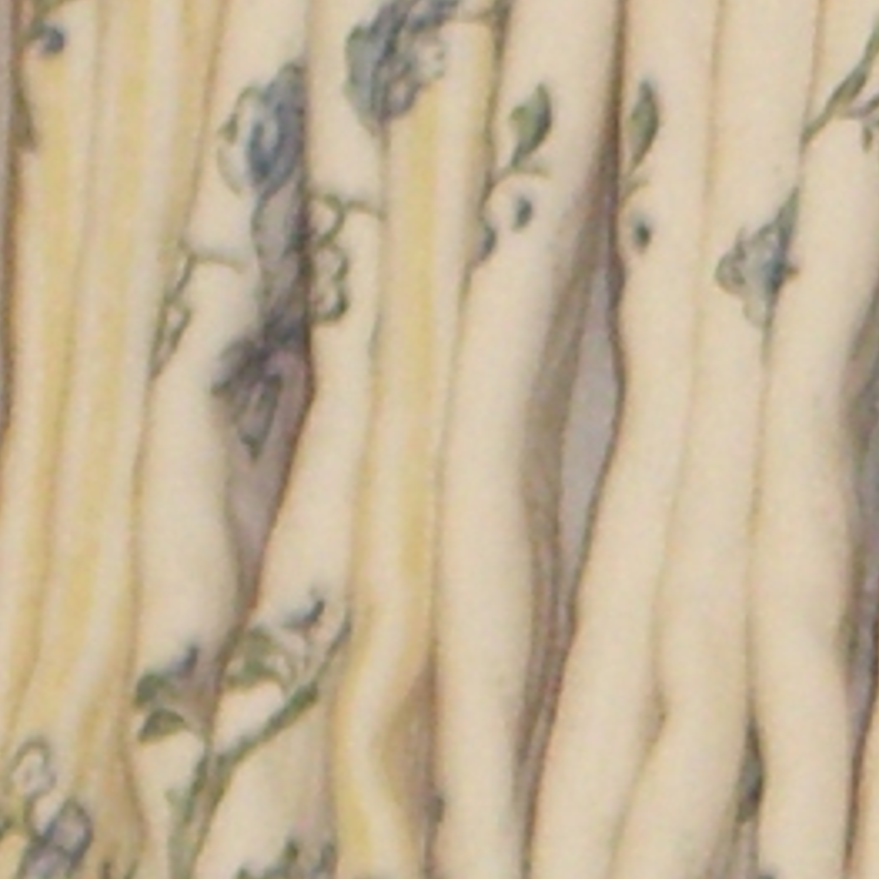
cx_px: 2082
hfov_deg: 2.7
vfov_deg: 2.7
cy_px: -374
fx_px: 18559
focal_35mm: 646
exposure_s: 1/60
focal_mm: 15.3
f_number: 4.6
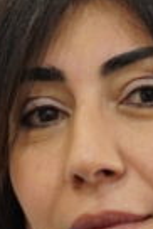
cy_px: 349
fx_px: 3599
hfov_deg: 2.4
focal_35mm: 566
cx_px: 97
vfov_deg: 3.6
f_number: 1.8
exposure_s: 1/50
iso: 400
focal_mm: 50
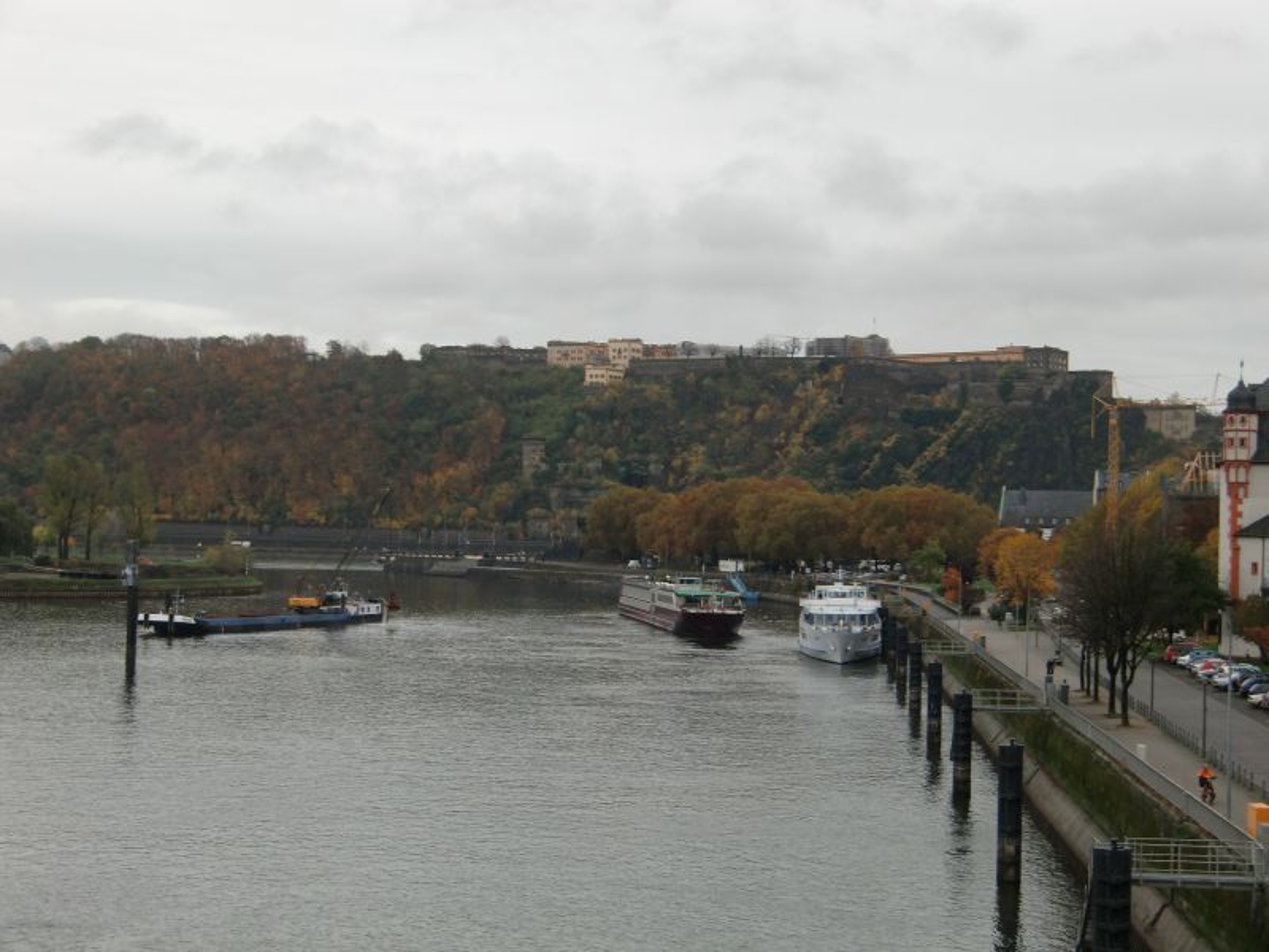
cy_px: 476
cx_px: 634
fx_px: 2383
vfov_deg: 22.6
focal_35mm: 65
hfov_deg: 29.8
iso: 64
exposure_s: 1/125
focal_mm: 11.6
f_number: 4.4
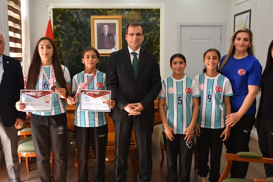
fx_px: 331
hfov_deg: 44.8
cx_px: 133
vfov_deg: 30.8
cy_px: 103
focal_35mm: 44
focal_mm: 23
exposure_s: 1/60
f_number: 4
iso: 500
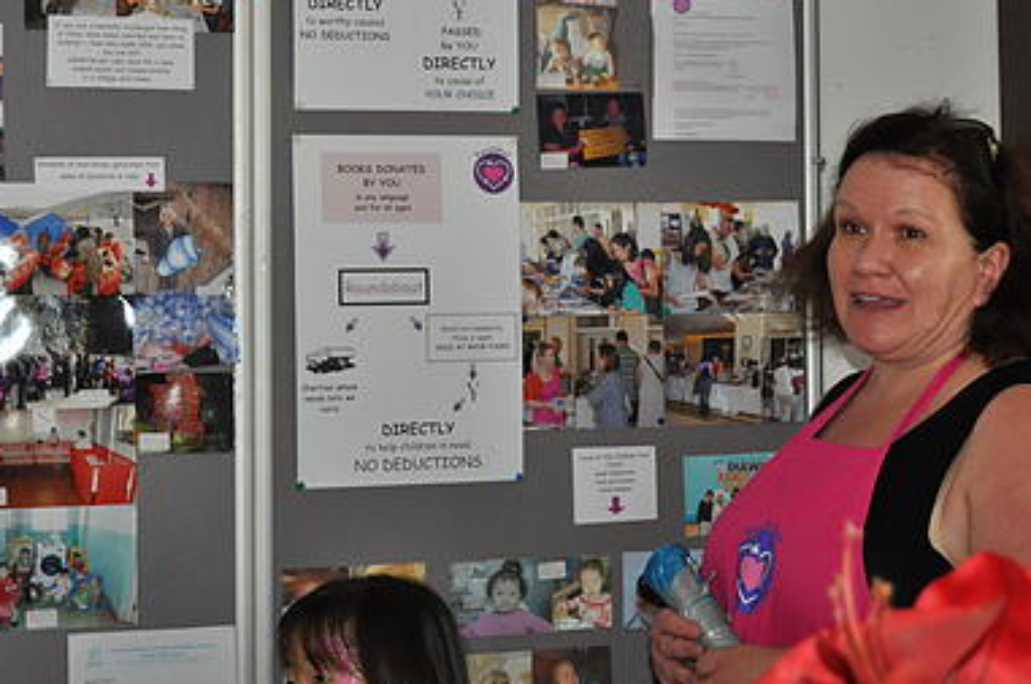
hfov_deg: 29.6
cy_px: 237
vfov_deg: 19.9
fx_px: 1945
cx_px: 430
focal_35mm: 68
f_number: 4.8
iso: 800
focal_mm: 32
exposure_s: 1/60
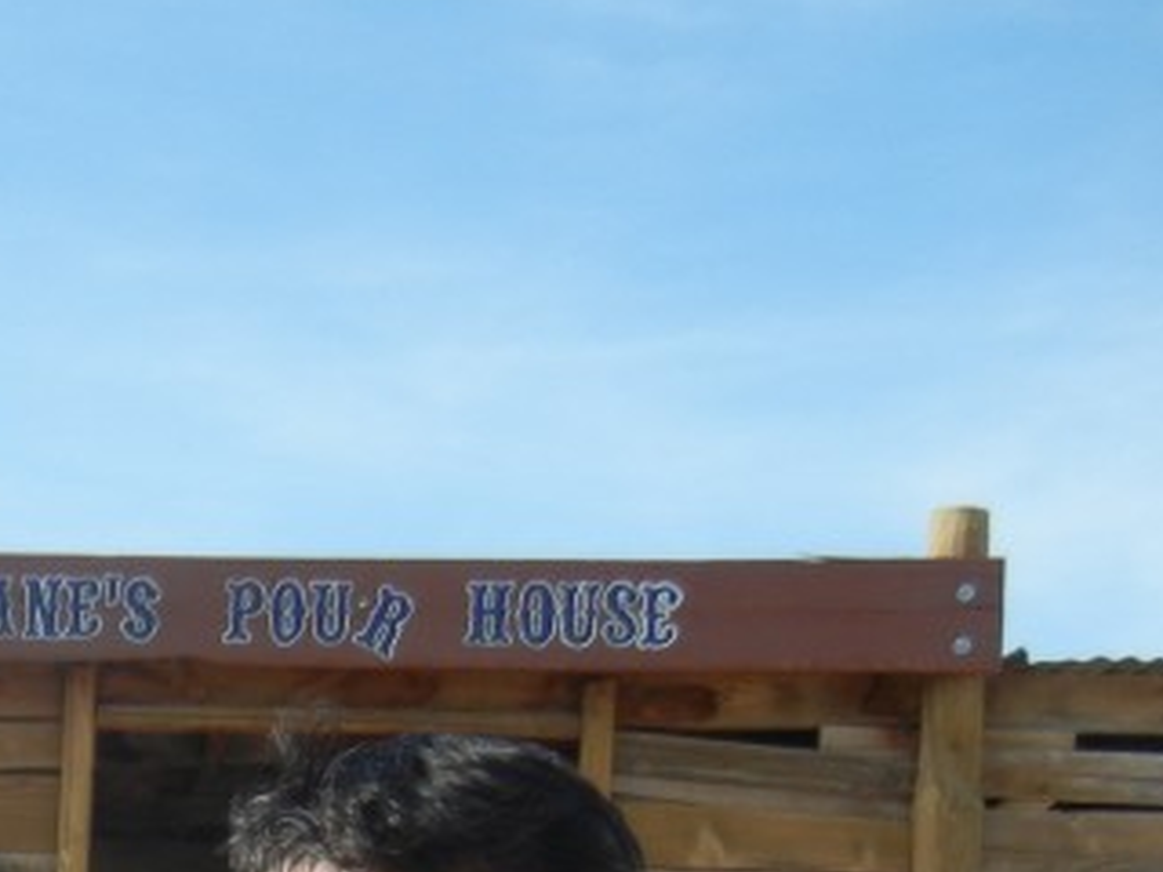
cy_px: 1257
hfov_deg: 18.8
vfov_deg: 14.5
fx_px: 3225
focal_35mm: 96
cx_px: -382
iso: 160
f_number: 7
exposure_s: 1/248
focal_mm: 5.4
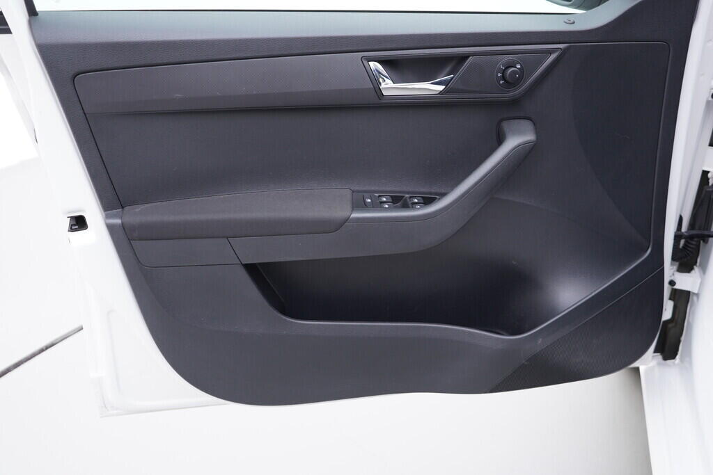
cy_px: 238
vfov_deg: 36.9
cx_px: 356
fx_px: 713
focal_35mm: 36
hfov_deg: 53.1
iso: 125
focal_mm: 24
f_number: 2.8
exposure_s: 1/40
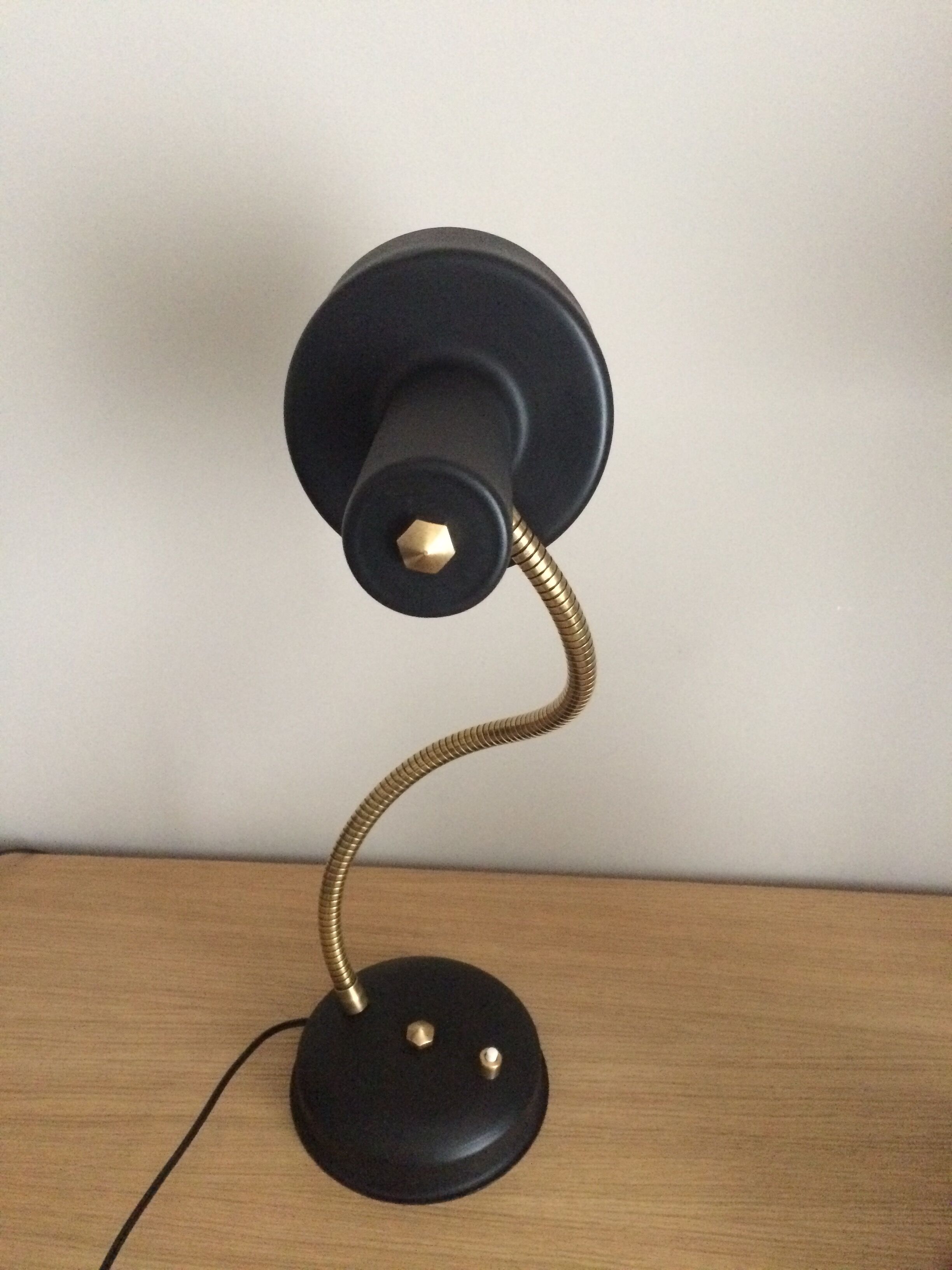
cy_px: 635
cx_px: 476
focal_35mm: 29
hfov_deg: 48.2
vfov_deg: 61.7
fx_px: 1063
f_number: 2.2
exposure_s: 1/17
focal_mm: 4.15
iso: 500
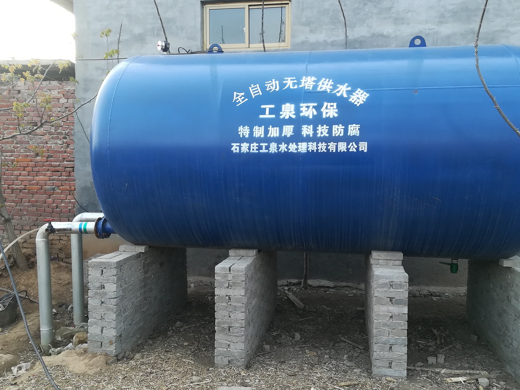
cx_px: 268
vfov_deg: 45.4
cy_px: 207
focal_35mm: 31
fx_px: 466
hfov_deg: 58.3
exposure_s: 1/100
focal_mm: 3.83
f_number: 2.2
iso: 64
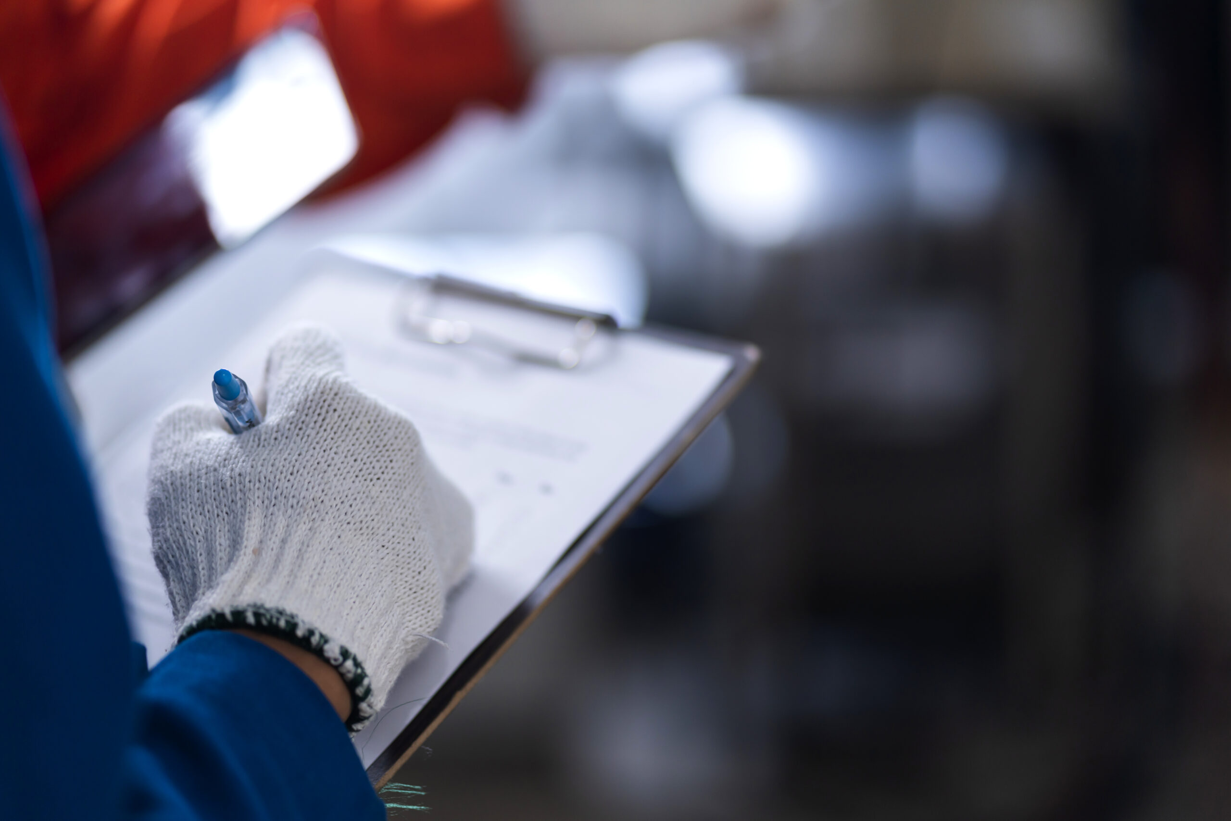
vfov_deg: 16.1
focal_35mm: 85
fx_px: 2907
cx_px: 616
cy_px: 410
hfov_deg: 23.9
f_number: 1.8
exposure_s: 1/320
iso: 250
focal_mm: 85
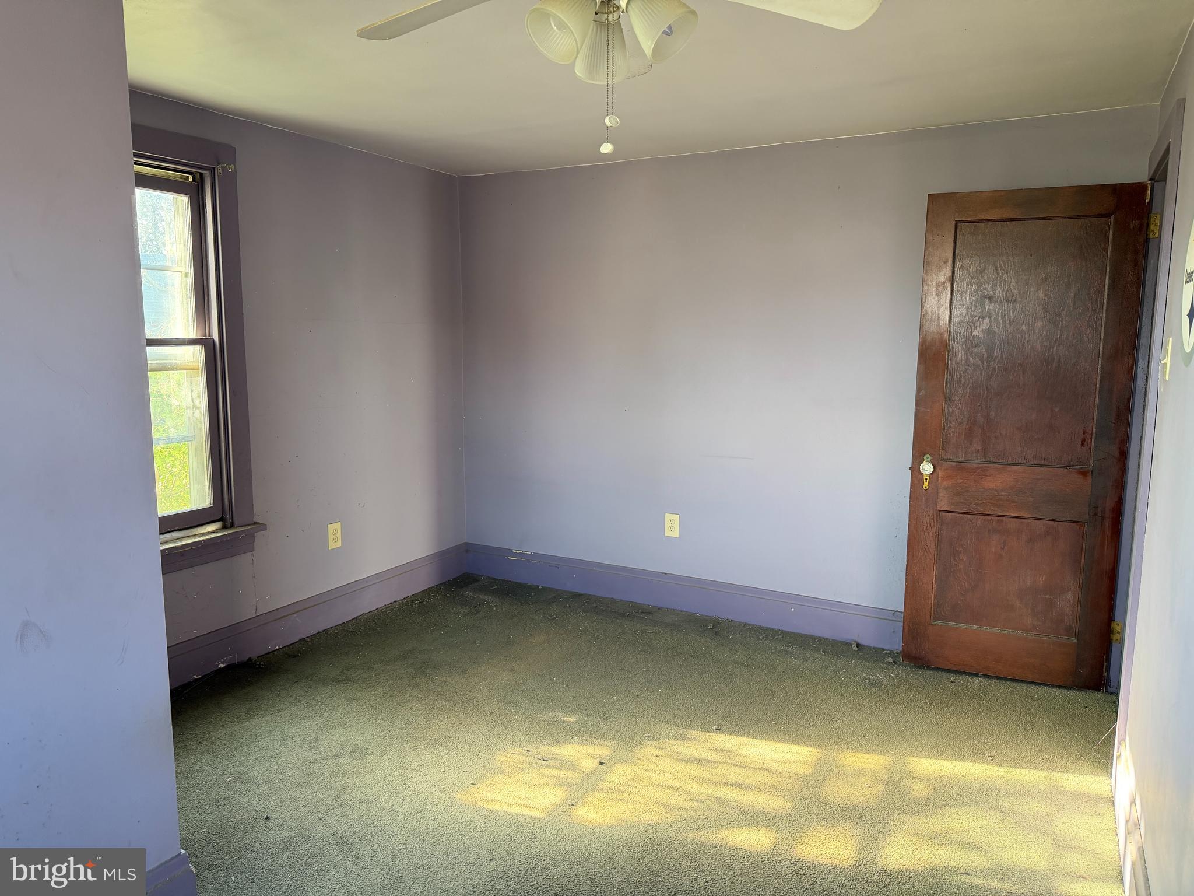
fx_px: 828
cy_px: 448
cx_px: 597
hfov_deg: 71.6
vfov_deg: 56.8
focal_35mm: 24
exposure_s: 1/60
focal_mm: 6.76
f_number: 1.78
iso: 250
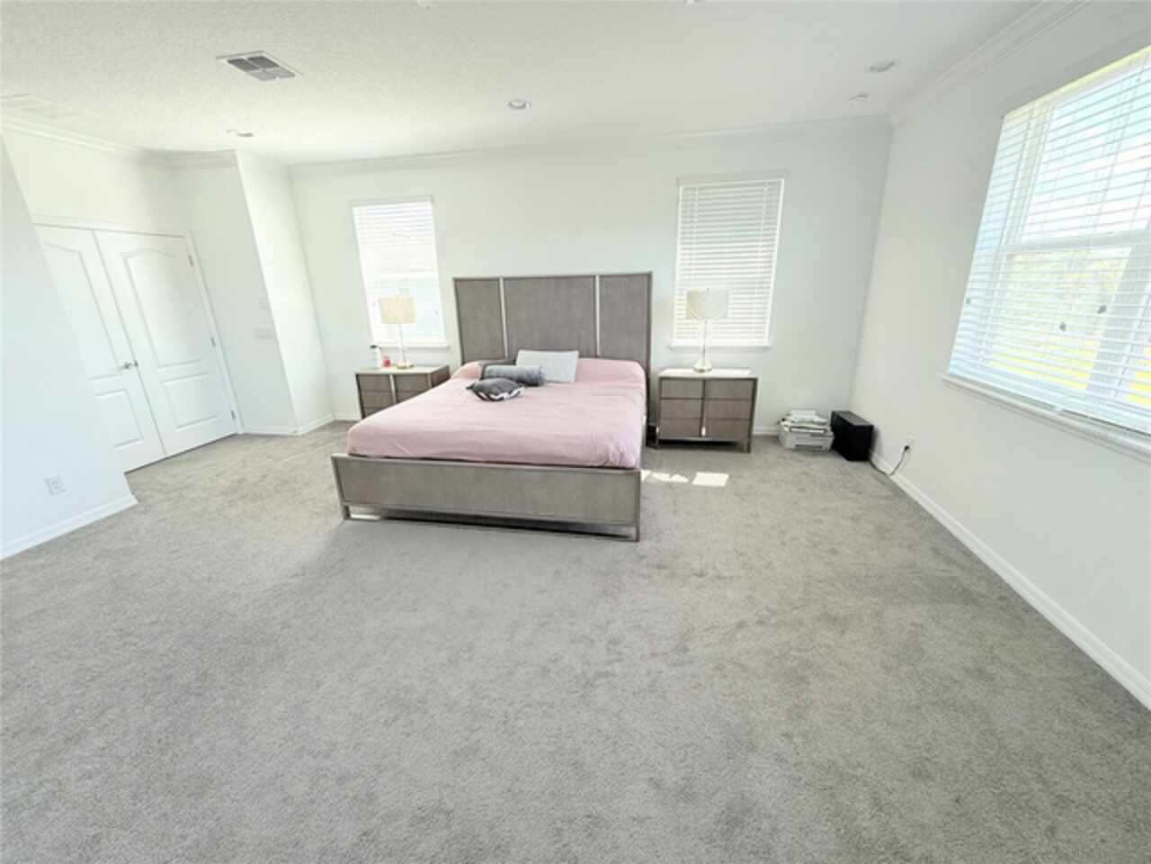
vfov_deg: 85.7
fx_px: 466
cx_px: 576
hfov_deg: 102.1
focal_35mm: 14
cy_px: 432
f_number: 2.2
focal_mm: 2.22
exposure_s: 1/99
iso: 125
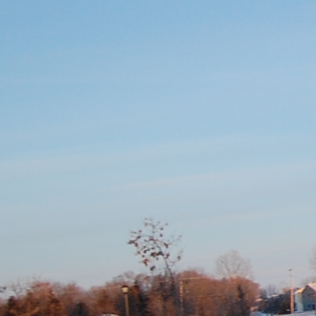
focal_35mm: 110
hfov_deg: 13.8
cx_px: 606
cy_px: 115
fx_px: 1136
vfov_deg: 15.8
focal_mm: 18
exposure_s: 1/1000
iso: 360
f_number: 4
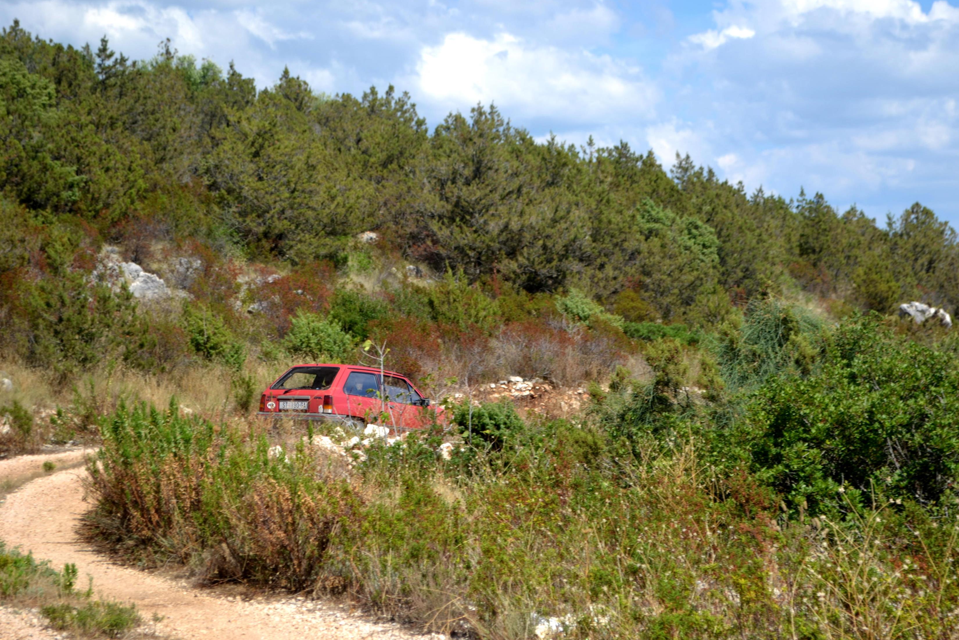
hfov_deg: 23.2
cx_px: 499
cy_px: 304
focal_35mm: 88
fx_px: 2332
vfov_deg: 15.6
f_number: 5.6
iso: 100
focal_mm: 55
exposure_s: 1/125
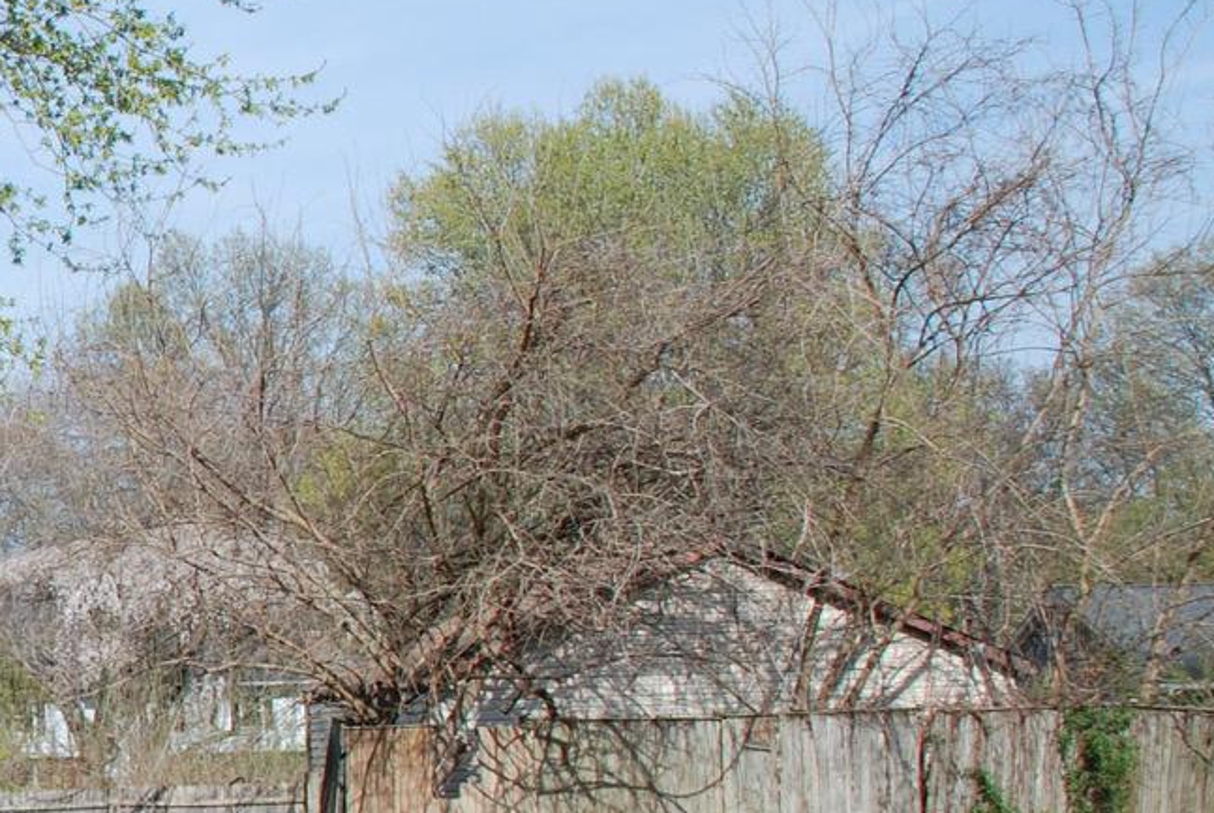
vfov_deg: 14.4
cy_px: 543
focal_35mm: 95
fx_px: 3207
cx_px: -544
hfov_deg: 19.1
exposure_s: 1/250
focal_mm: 20
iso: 100
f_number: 8
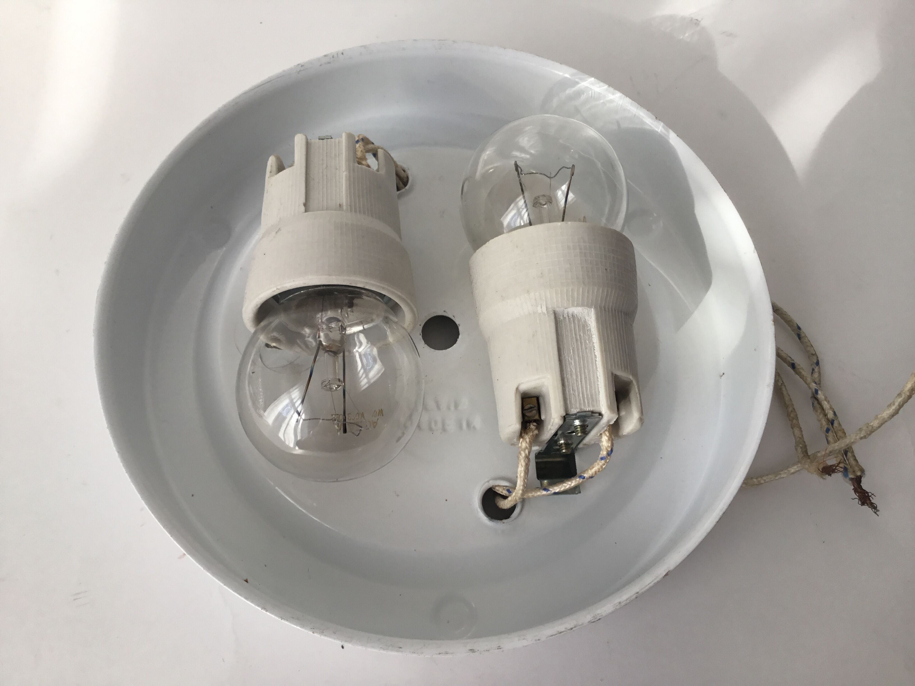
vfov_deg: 45.4
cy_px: 343
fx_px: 819
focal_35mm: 31
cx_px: 458
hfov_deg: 58.4
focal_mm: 3.3
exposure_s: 1/100
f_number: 2.4
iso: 25
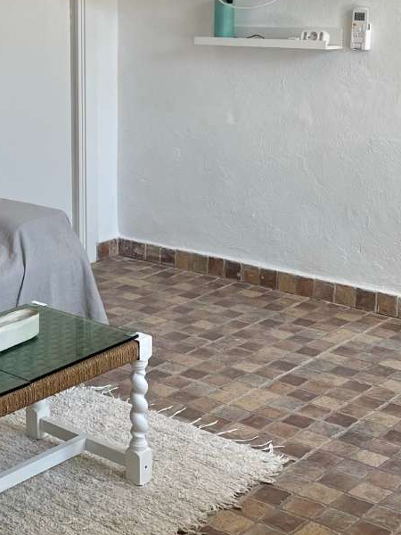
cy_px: 102
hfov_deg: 22.1
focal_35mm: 65
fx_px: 1004
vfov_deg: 29.1
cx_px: 54
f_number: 1.6
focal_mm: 4.2
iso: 50
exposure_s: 1/121
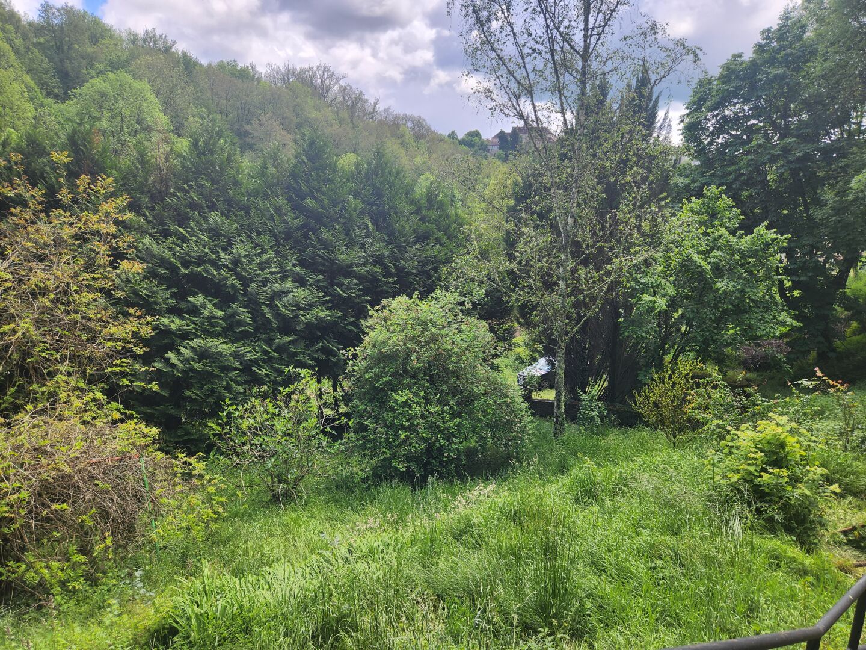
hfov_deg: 73.9
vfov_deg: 58.9
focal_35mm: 23
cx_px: 433
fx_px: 575
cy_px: 325
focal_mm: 5.4
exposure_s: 1/559
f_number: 1.8
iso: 20
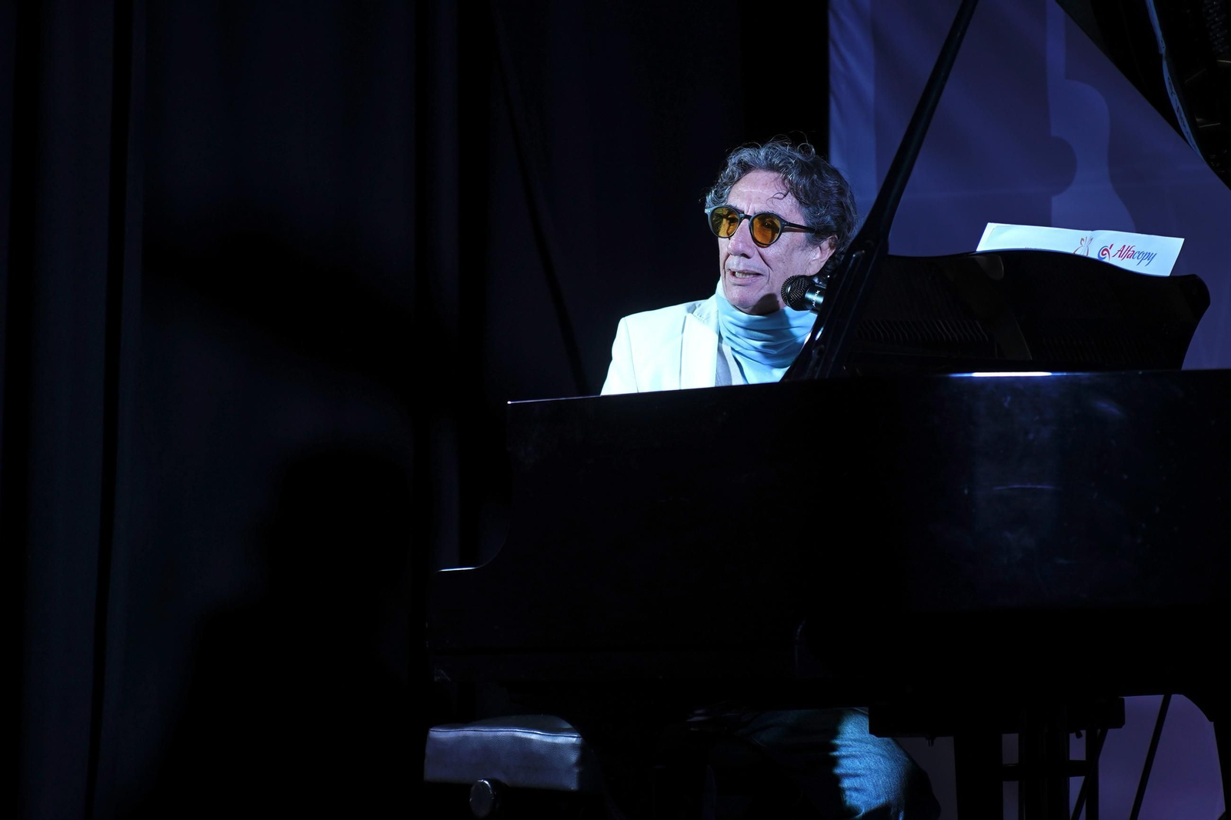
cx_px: 616
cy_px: 410
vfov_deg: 12.2
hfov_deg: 18.3
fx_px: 3829
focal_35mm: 112
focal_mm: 75
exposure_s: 1/100
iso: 160
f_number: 2.8
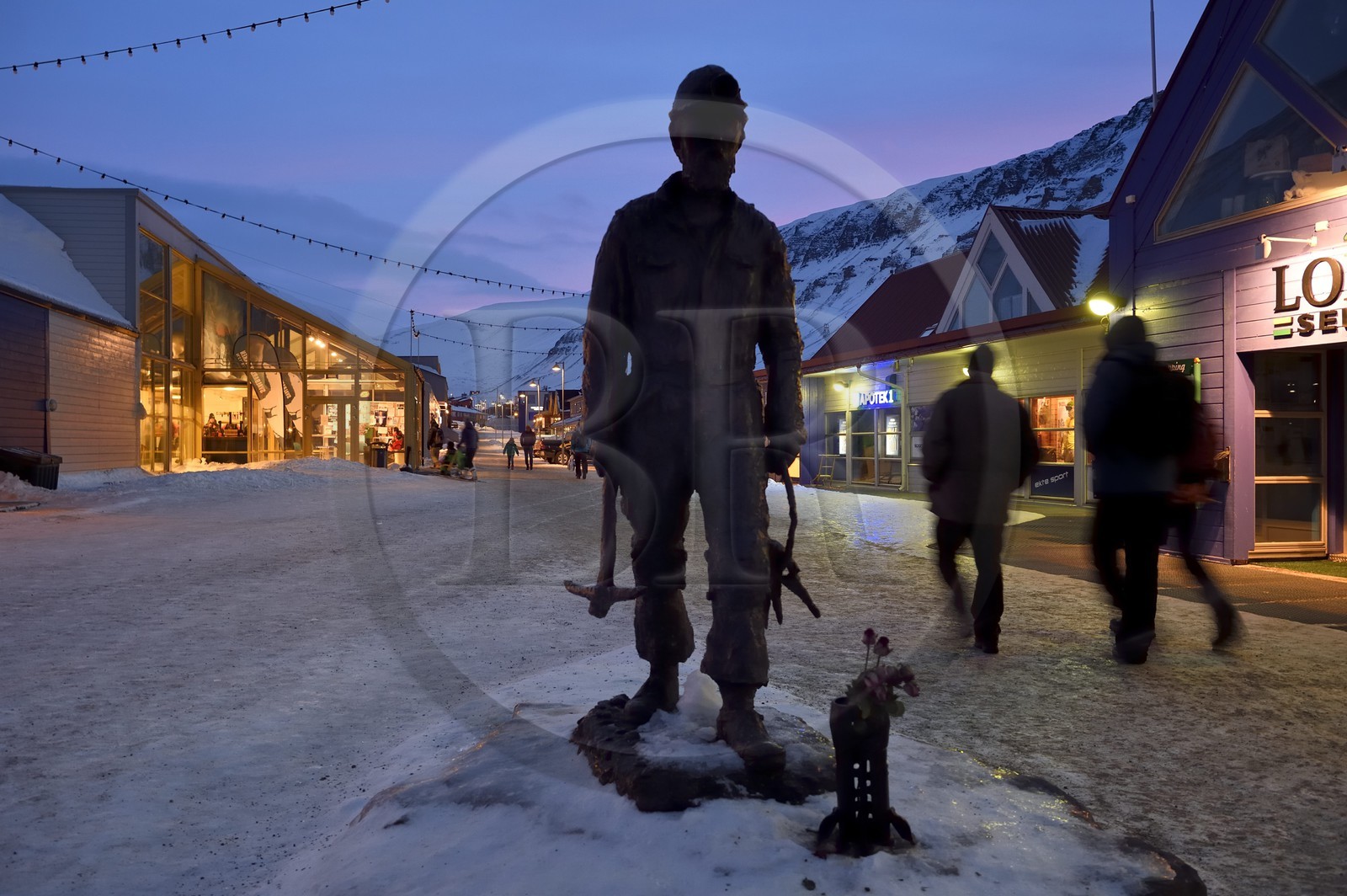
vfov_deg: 42.3
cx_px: 674
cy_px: 448
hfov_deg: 60.3
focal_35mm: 31
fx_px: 1159
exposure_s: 1/8
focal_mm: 31
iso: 1000
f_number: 5.6
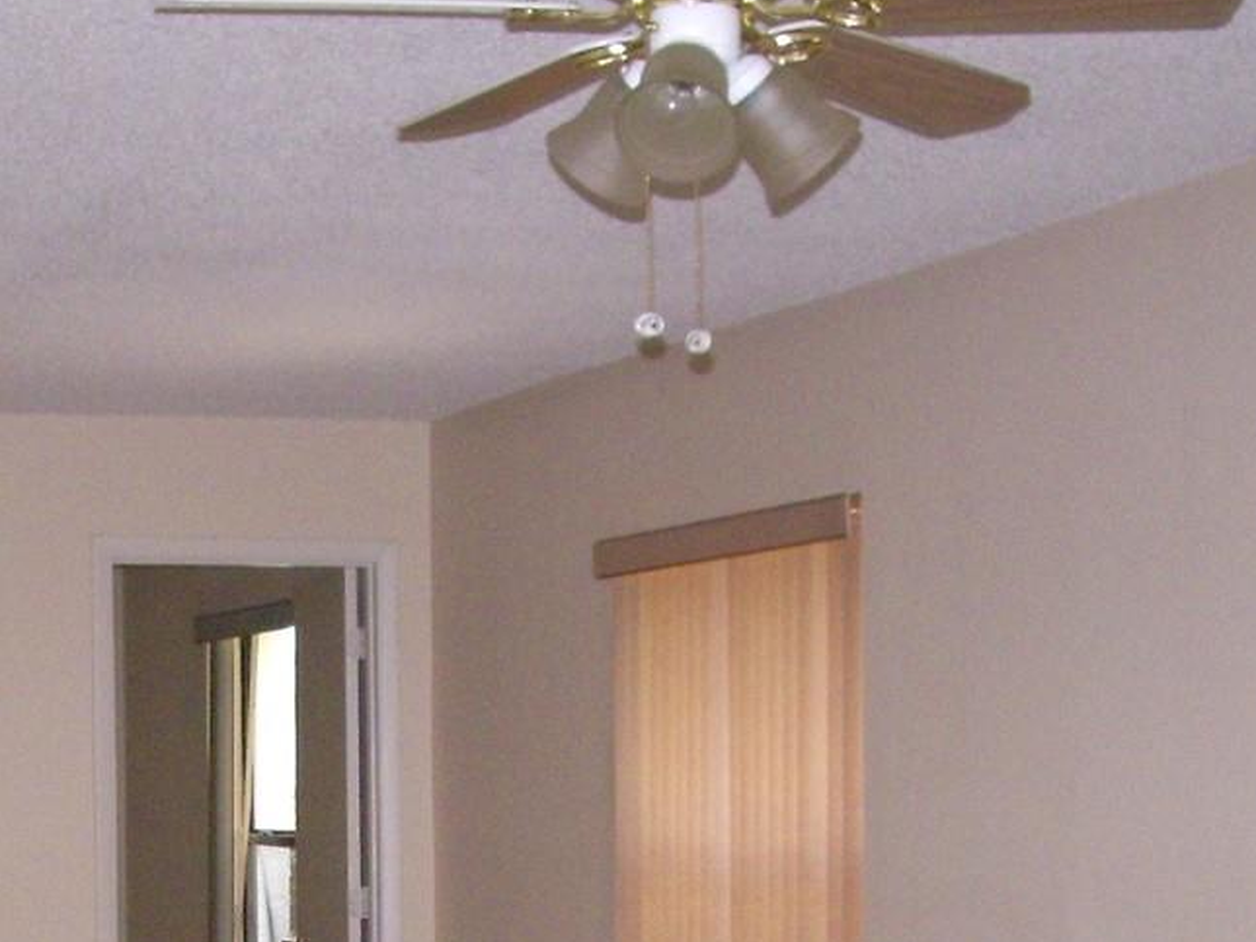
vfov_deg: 16.3
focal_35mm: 87
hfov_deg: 22.2
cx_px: 216
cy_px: 1108
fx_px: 3157
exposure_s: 1/40
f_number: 2.6
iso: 160
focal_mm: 5.8
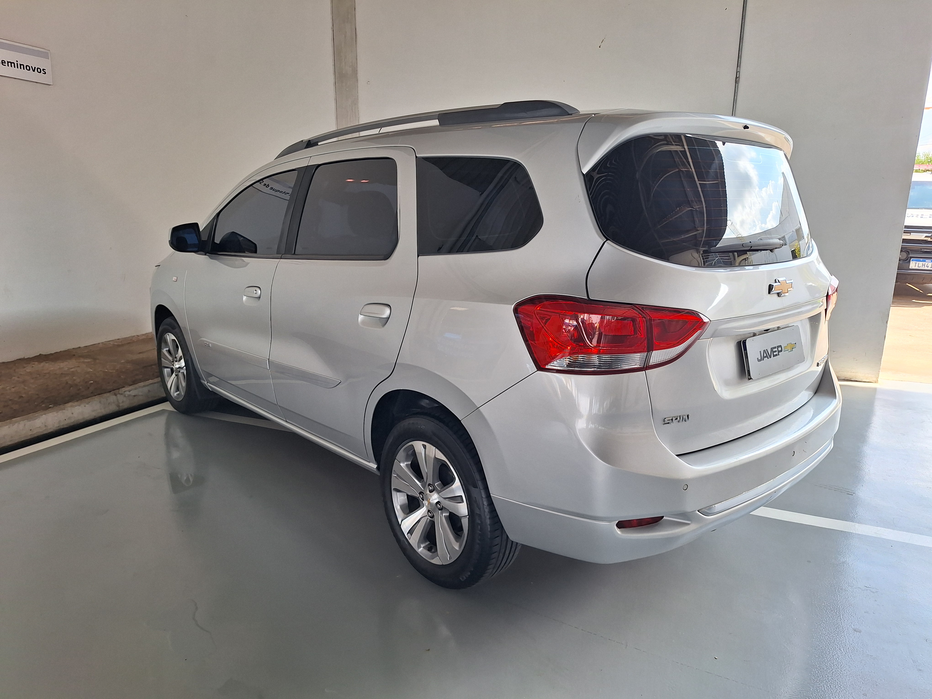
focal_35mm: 23
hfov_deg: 73.9
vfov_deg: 58.9
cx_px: 466
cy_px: 350
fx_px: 619
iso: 40
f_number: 1.8
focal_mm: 5.54
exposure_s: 1/214
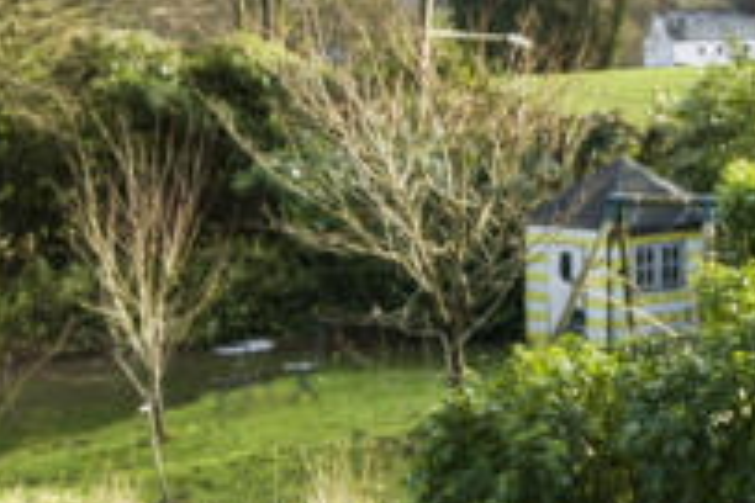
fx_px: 1615
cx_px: 879
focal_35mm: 77
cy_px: 94
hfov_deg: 24.2
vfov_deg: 17.6
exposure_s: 1/320
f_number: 4.5
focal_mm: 16
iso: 400
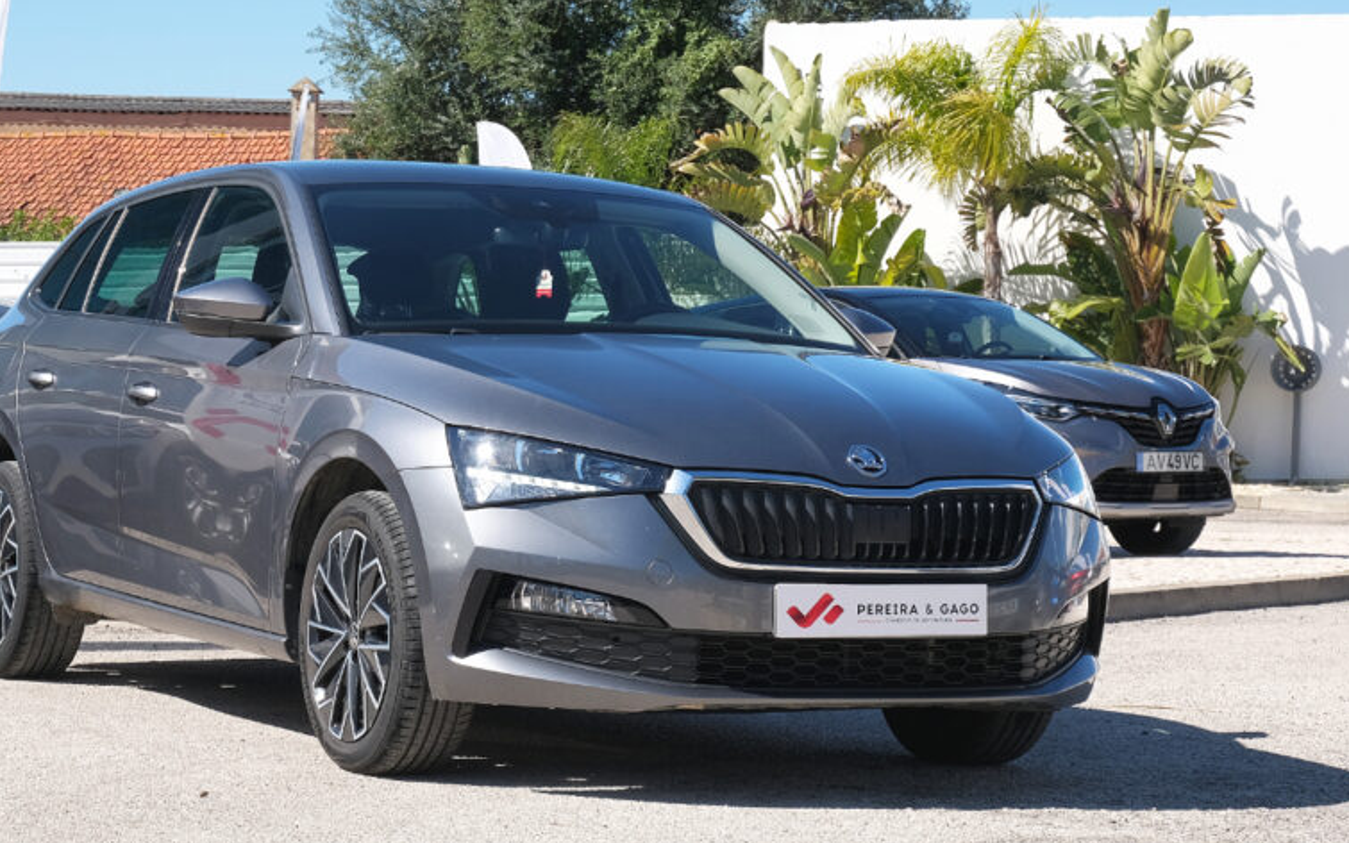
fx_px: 3456
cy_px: 437
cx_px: 543
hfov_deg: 22.1
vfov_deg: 13.9
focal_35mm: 94
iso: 160
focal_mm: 45
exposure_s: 1/200
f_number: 9
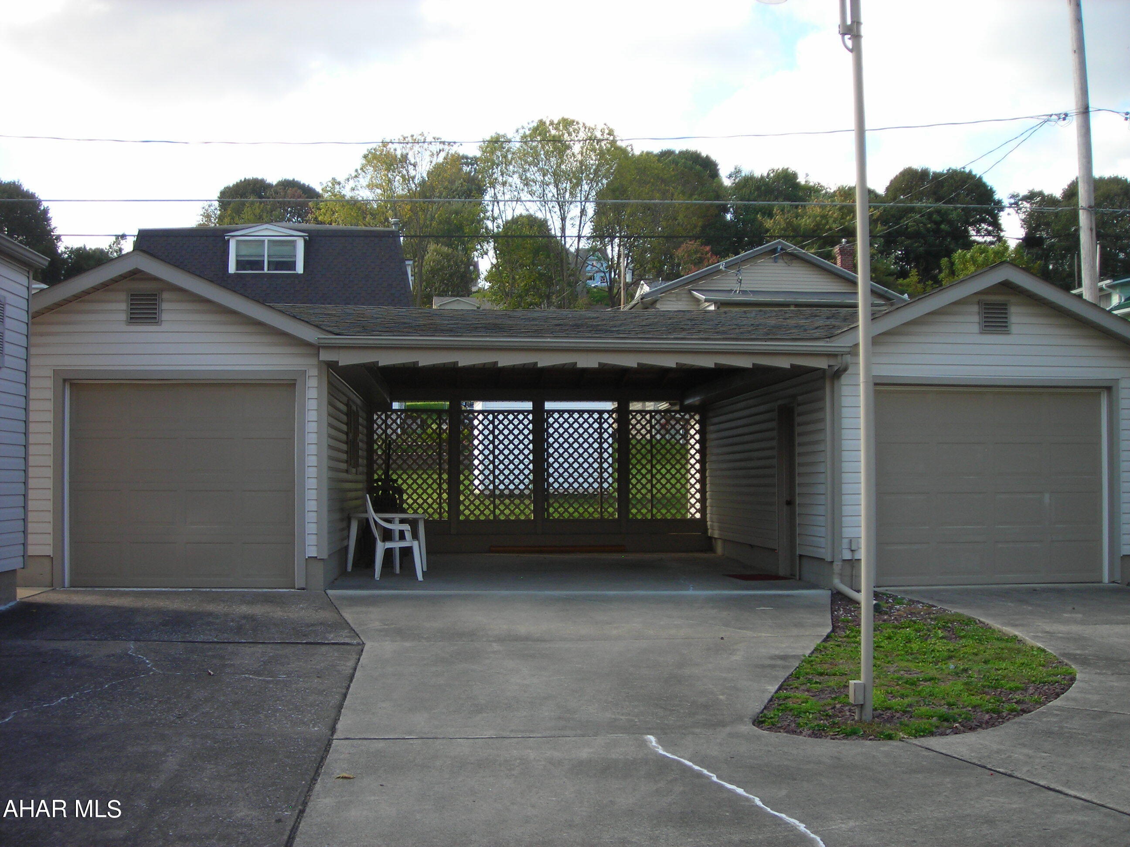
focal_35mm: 38
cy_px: 424
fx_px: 1240
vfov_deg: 37.7
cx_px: 565
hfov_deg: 49.0
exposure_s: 1/173
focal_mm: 6.3
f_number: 3.2
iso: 50
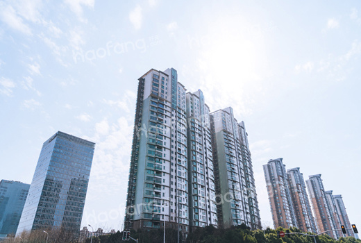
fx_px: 241
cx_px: 180
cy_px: 122
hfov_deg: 73.6
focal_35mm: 24
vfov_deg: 53.4
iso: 100
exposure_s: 1/200
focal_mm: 24
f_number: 11
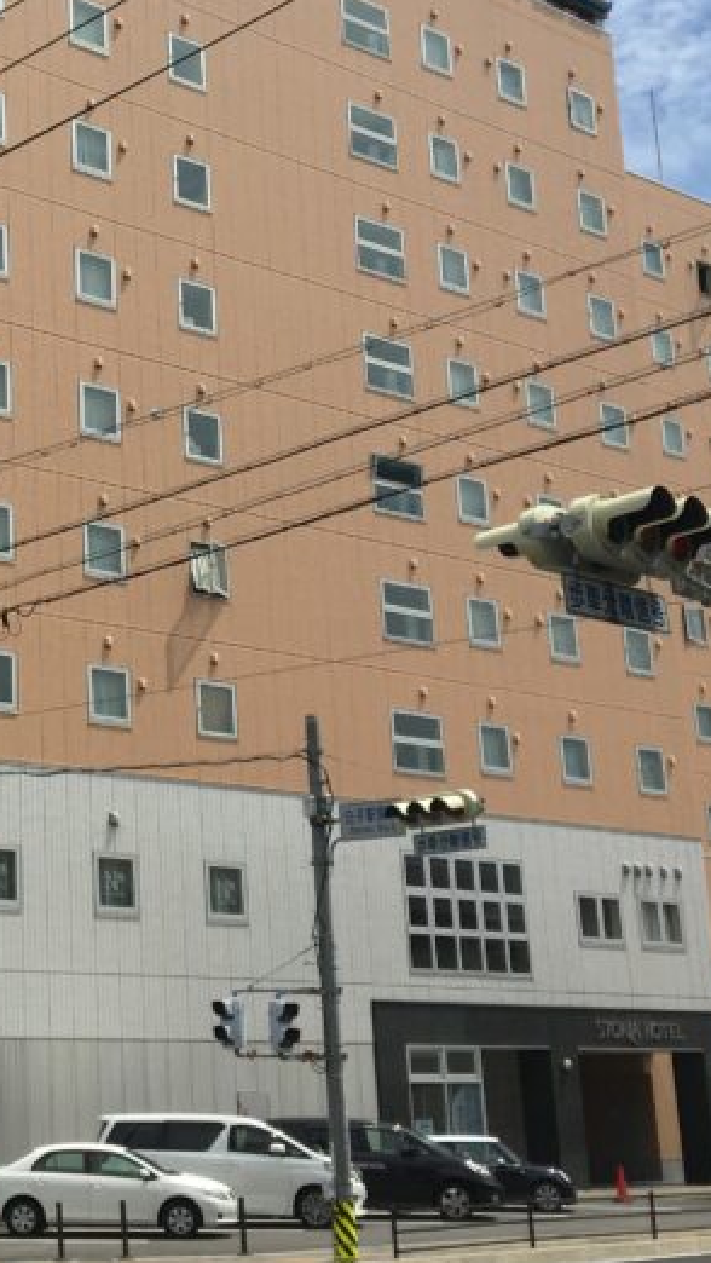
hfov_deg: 18.8
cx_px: -34
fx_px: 2076
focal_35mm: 62
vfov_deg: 33.7
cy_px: 484
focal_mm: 4.15
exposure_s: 1/3846
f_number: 2.2
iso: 25
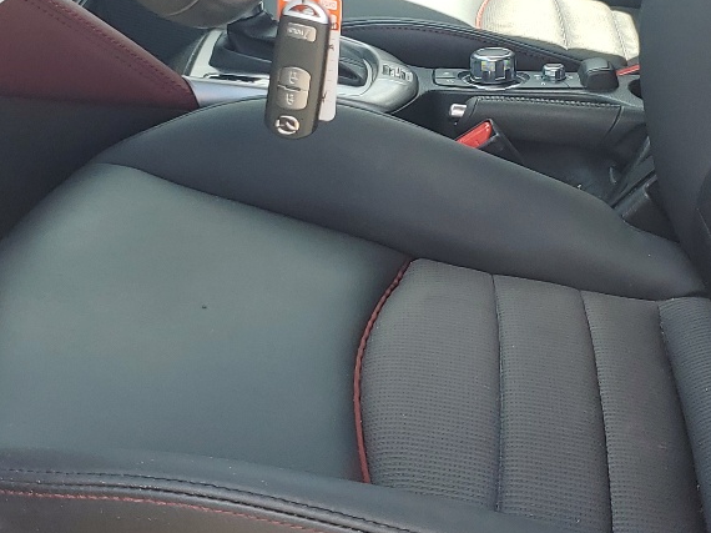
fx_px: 1499
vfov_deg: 19.9
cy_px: 91
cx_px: 489
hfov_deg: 26.5
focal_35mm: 73
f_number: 1.5
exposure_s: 1/370
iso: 50
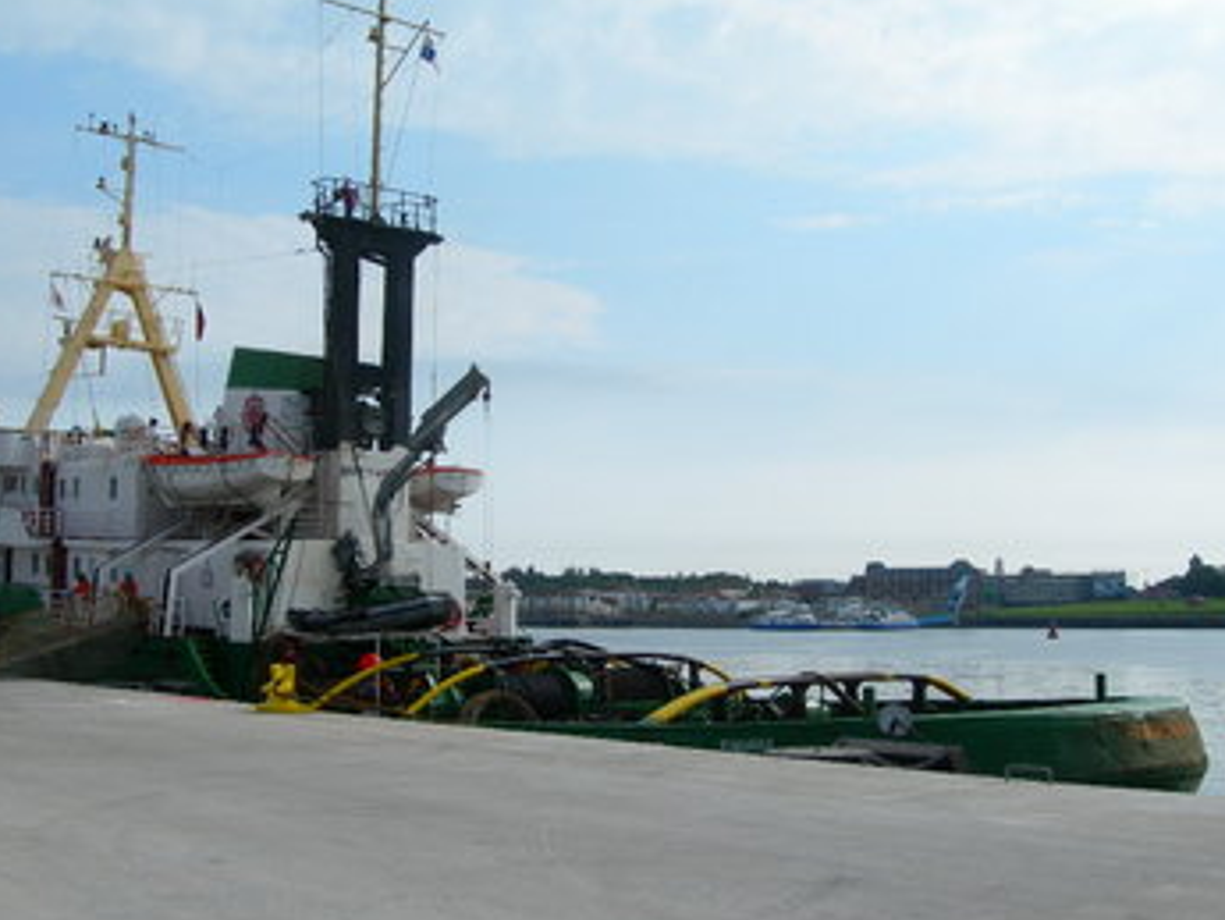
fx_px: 1558
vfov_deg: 32.9
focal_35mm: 44
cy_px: 504
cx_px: 579
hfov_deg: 42.9
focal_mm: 7.8
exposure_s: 1/916
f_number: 4.8
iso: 50
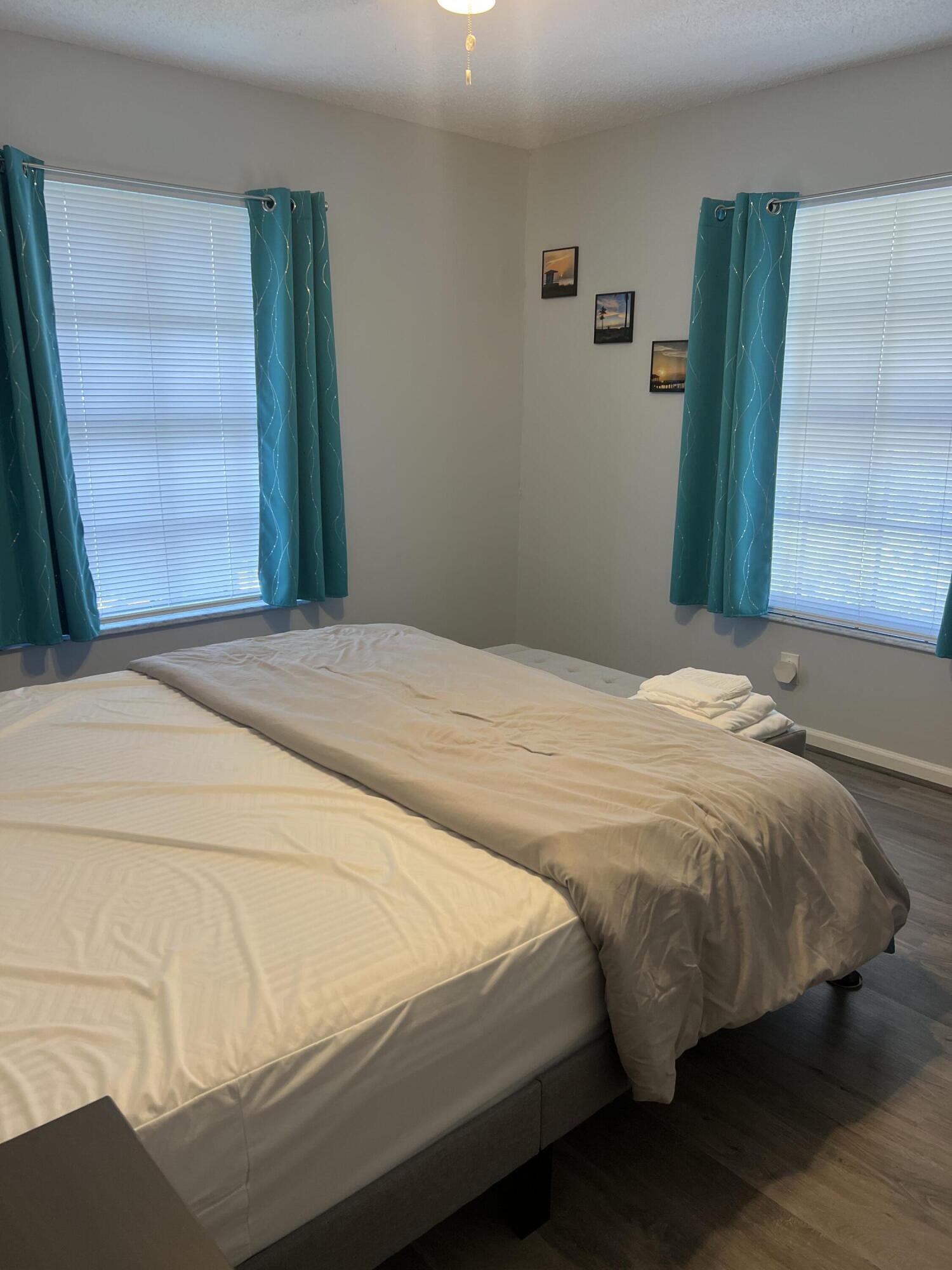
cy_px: 635
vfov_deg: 67.3
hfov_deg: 53.1
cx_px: 476
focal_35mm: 26
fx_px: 953
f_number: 1.5
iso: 125
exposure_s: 1/120
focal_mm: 5.7
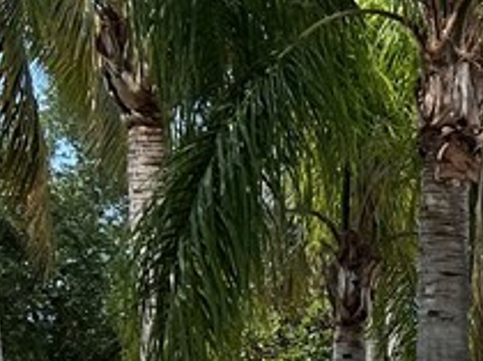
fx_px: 1770
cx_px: 1019
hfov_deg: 13.1
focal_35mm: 127
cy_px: 451
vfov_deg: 11.4
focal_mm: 5.7
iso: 50
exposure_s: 1/4115
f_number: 1.5
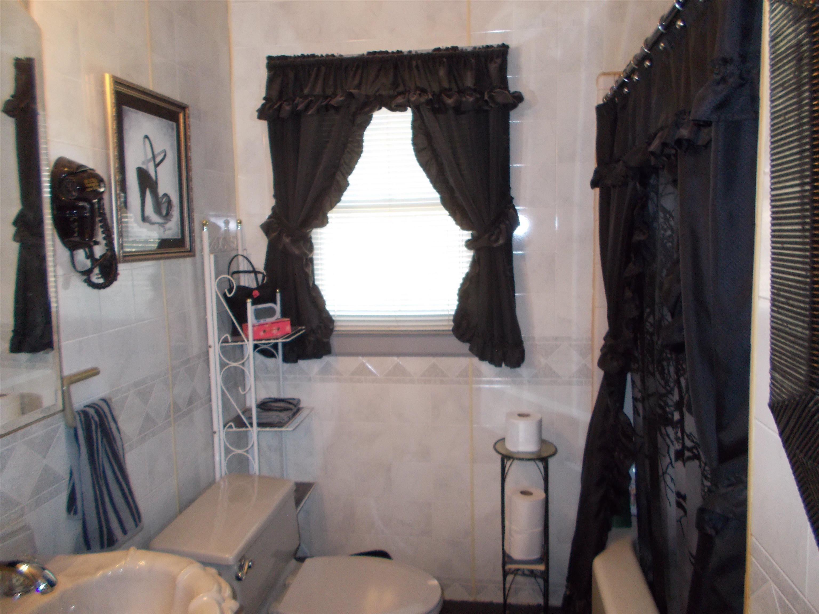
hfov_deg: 67.3
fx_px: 615
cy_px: 307
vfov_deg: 53.1
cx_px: 410
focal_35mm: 26
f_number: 3.2
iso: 200
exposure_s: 1/25
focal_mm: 4.6
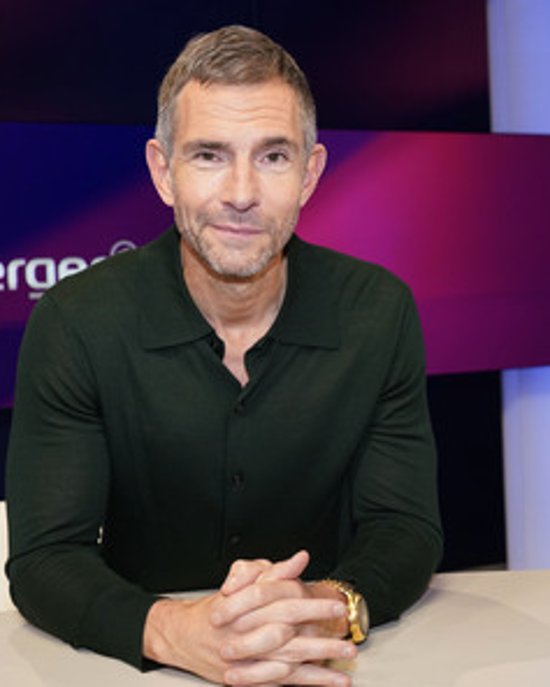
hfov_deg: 30.2
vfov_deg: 37.3
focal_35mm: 50
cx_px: 231
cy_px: 341
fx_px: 1017
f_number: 5
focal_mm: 35
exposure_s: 1/160
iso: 2000
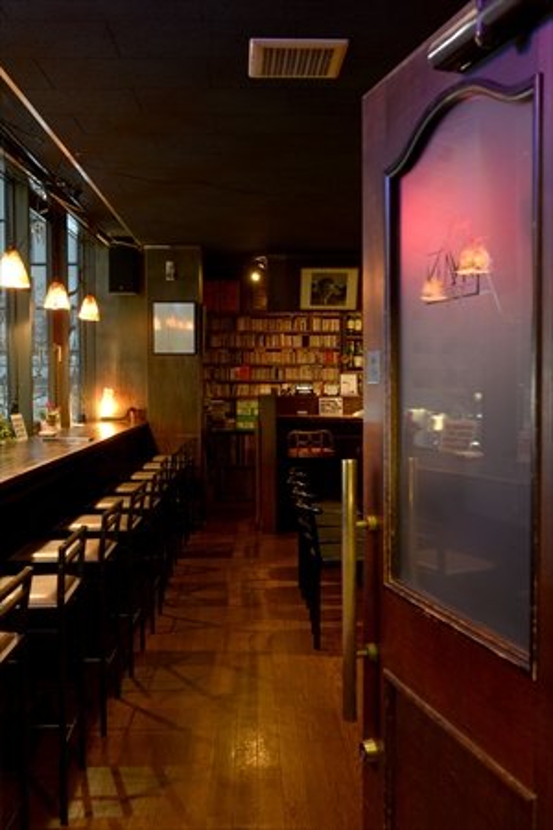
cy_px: 415
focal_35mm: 35
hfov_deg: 37.9
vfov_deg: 54.4
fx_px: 806
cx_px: 276
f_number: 10
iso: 320
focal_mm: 35
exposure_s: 5
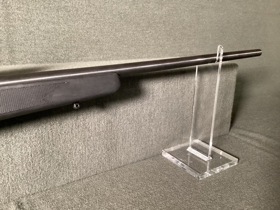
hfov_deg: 58.3
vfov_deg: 45.4
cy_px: 105
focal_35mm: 31
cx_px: 140
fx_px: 251
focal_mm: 3.3
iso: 500
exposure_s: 1/30
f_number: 2.4
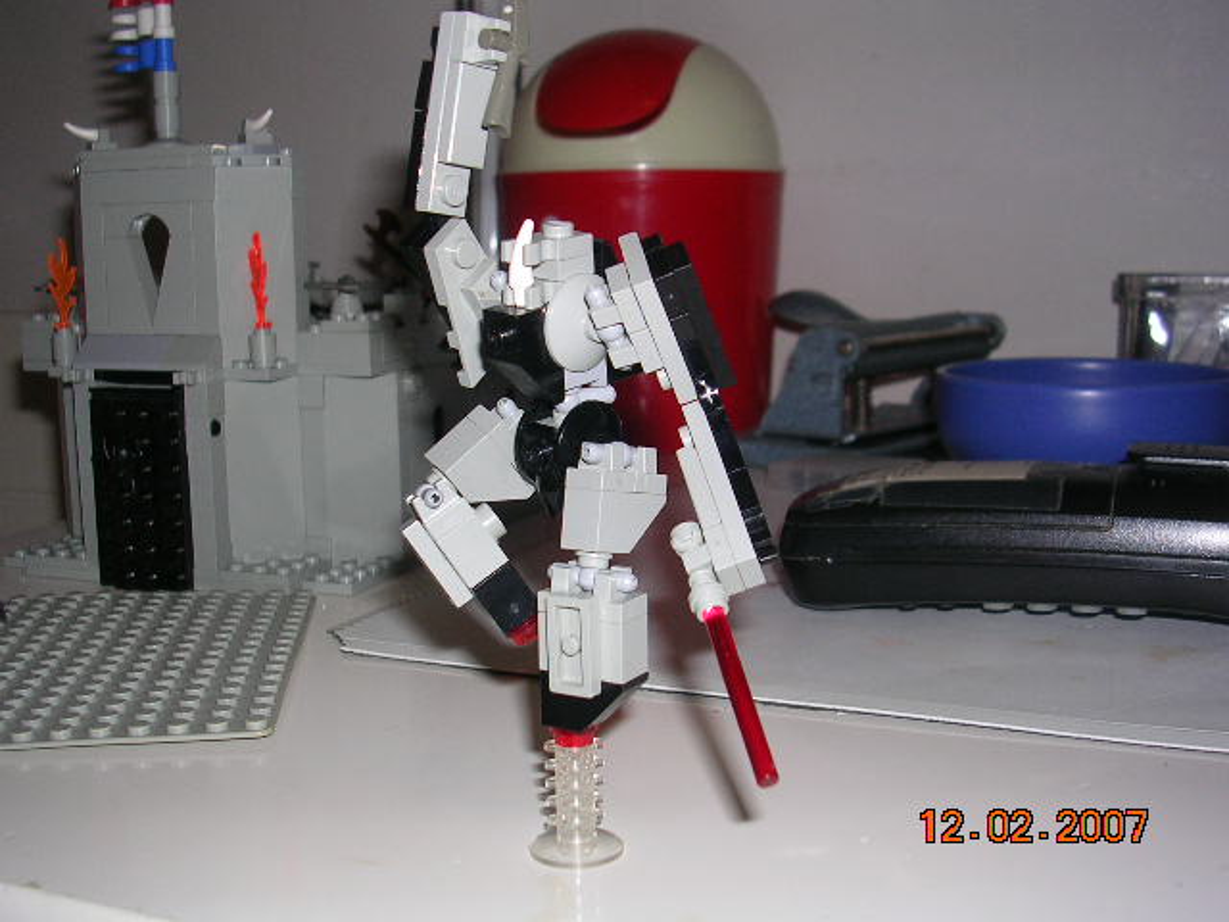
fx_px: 1527
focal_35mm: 43
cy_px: 461
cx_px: 614
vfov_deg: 33.6
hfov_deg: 43.9
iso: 50
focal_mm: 6.6
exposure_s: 1/60.1
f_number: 3
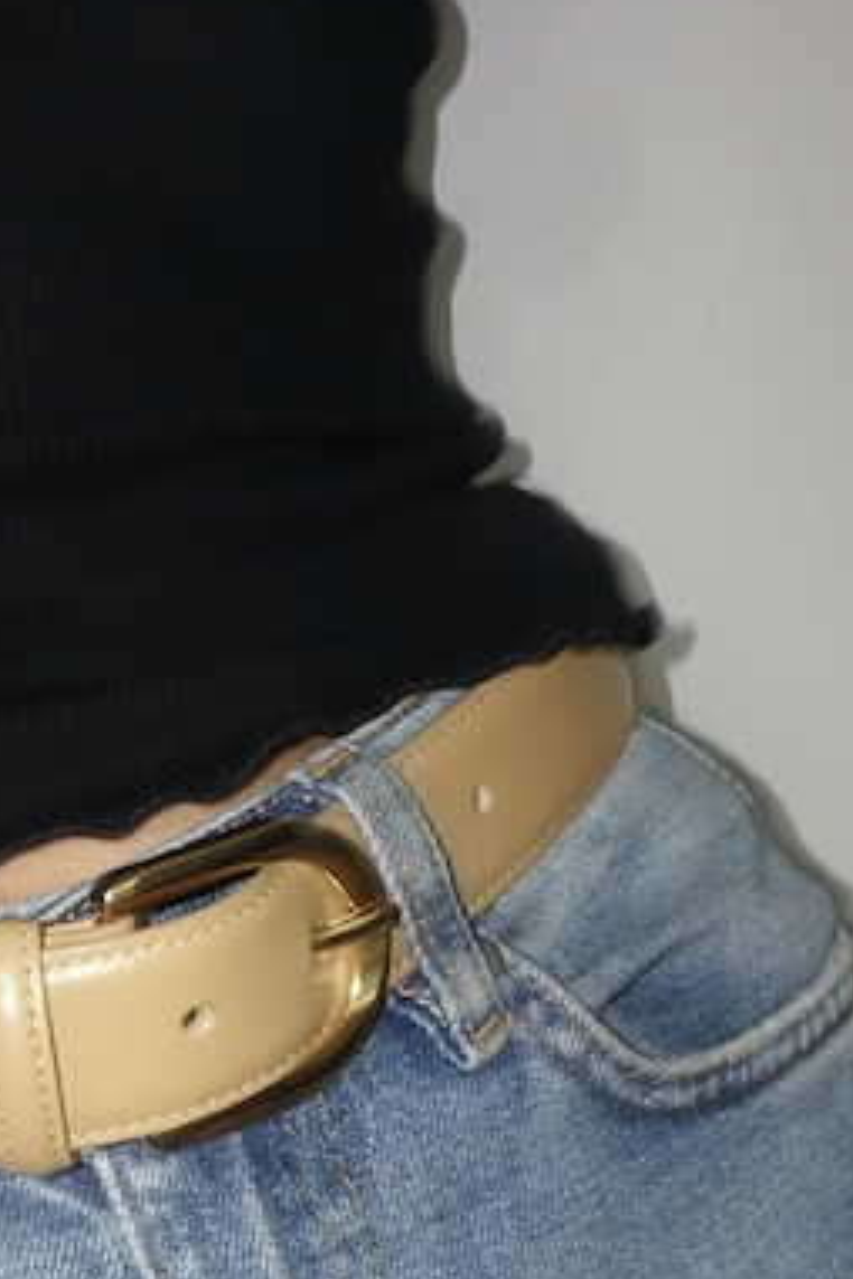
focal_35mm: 51
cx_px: -34
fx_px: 1812
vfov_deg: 35.7
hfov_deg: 25.0
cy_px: 1232
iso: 800
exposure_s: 1/40
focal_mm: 8.8
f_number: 11
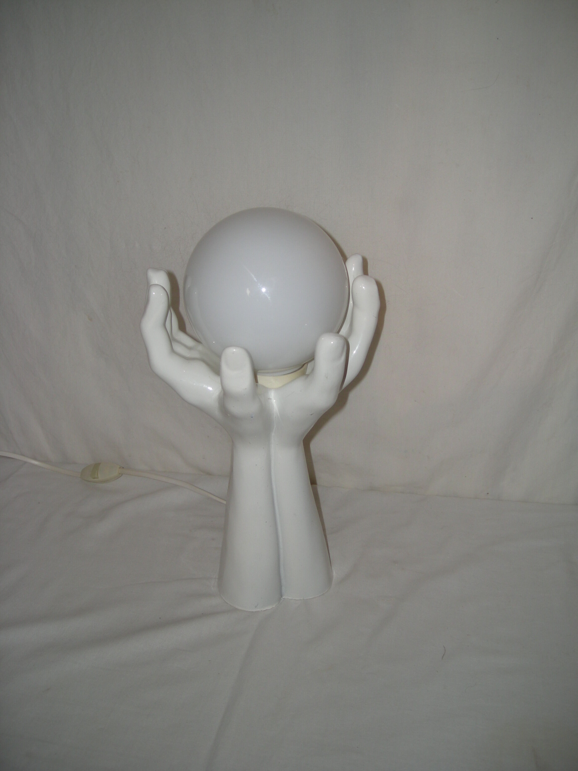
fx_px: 779
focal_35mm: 35
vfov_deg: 52.6
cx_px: 289
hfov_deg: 40.7
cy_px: 386
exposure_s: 1/30
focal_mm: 5.7
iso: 50
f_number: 2.8
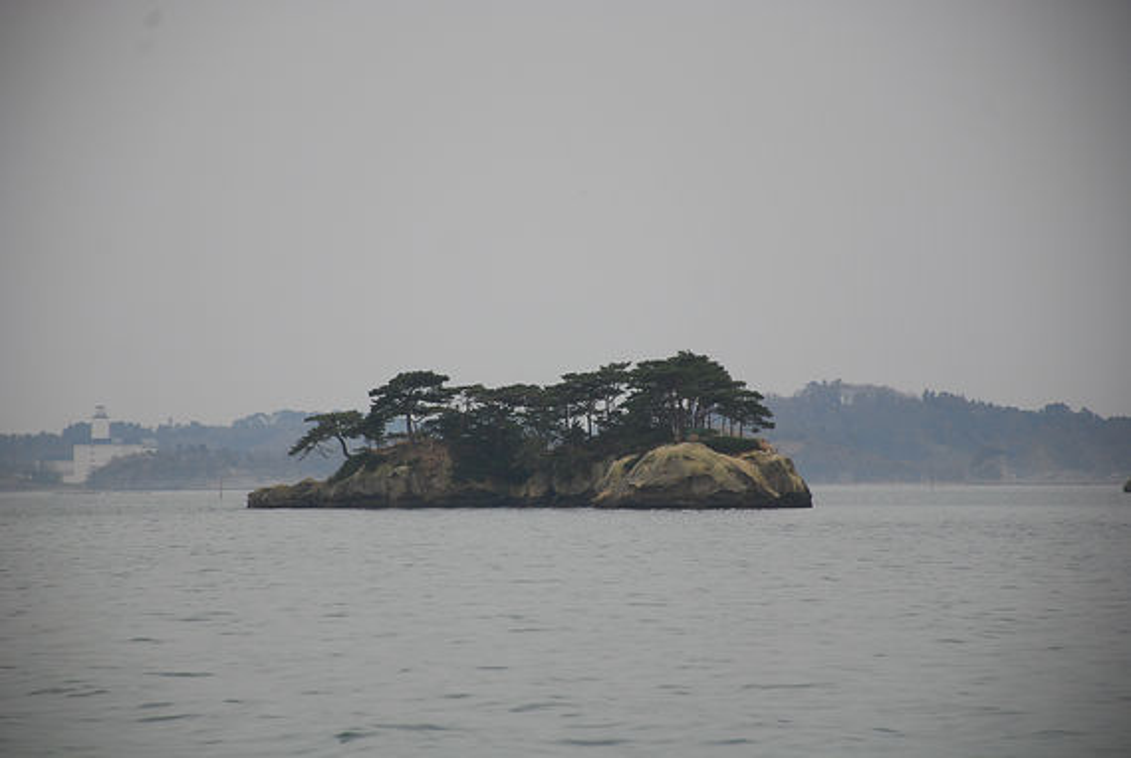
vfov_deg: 6.6
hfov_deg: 9.8
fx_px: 6608
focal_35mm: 210
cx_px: 566
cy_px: 379
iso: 200
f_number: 5.6
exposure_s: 1/640
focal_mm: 140
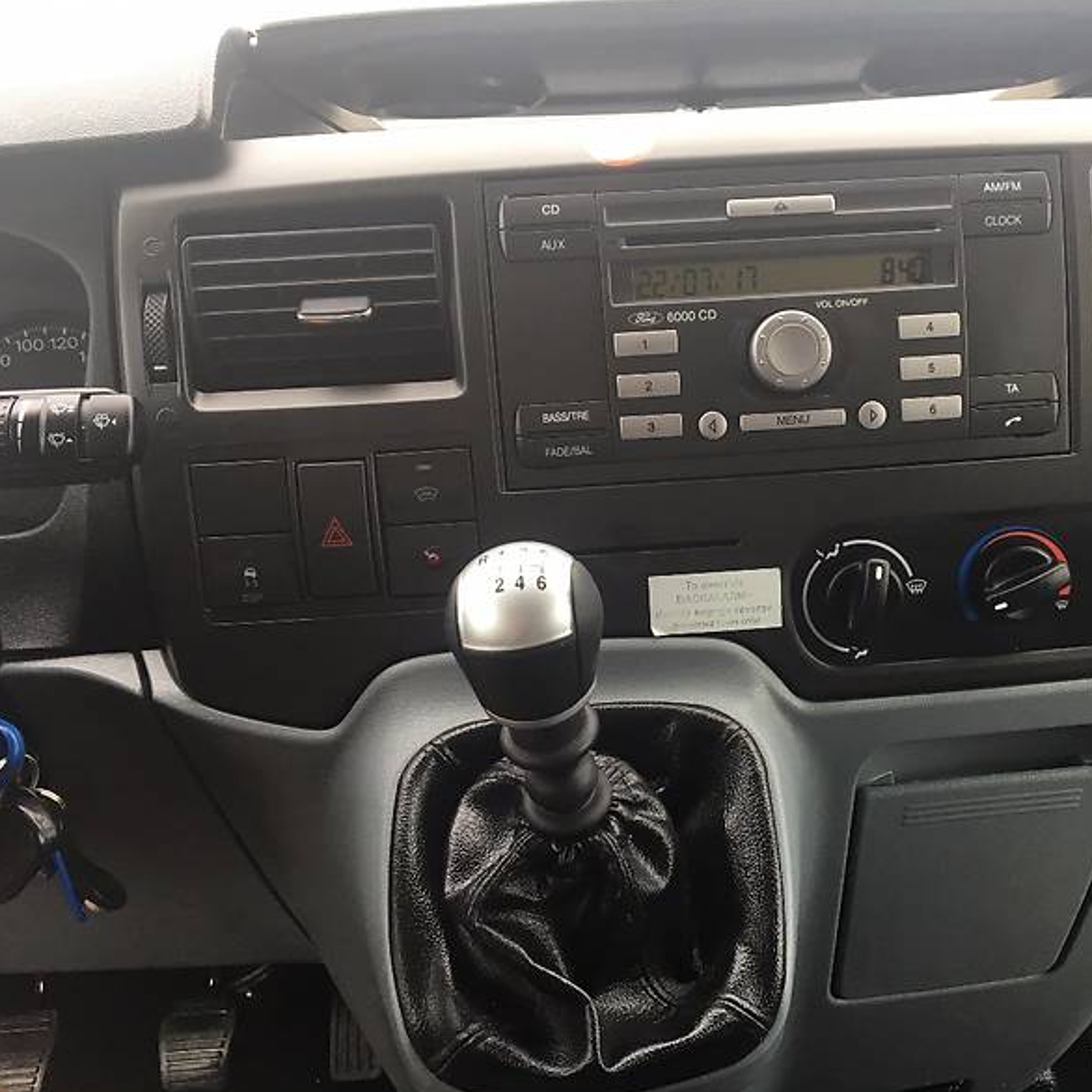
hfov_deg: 46.6
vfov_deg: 47.2
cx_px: 710
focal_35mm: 35
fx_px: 1249
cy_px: 539
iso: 25
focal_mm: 4.2
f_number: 2.2
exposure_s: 1/33
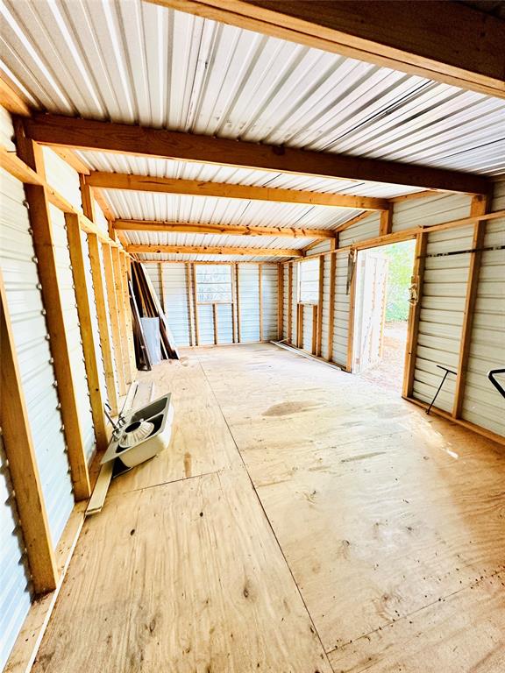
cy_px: 336
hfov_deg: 85.7
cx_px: 252
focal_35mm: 14
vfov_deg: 102.1
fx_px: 272
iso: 320
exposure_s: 1/85
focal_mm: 2.22
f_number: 2.2
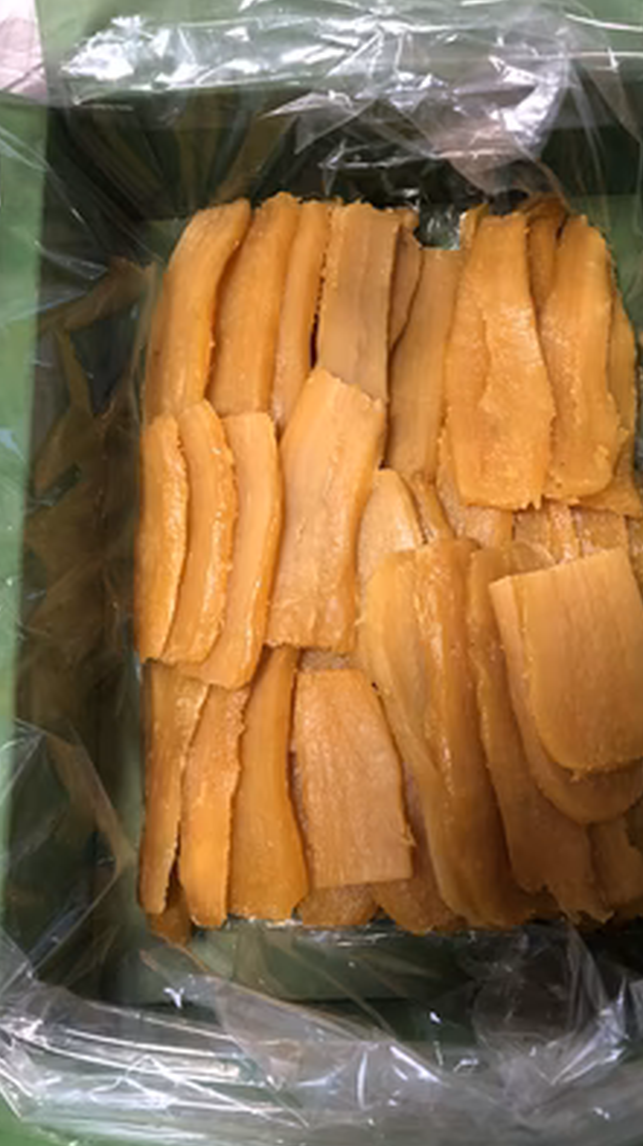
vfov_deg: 62.7
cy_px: 576
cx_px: 390
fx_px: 942
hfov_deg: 37.5
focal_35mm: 31
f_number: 1.8
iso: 100
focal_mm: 3.99
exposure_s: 1/17
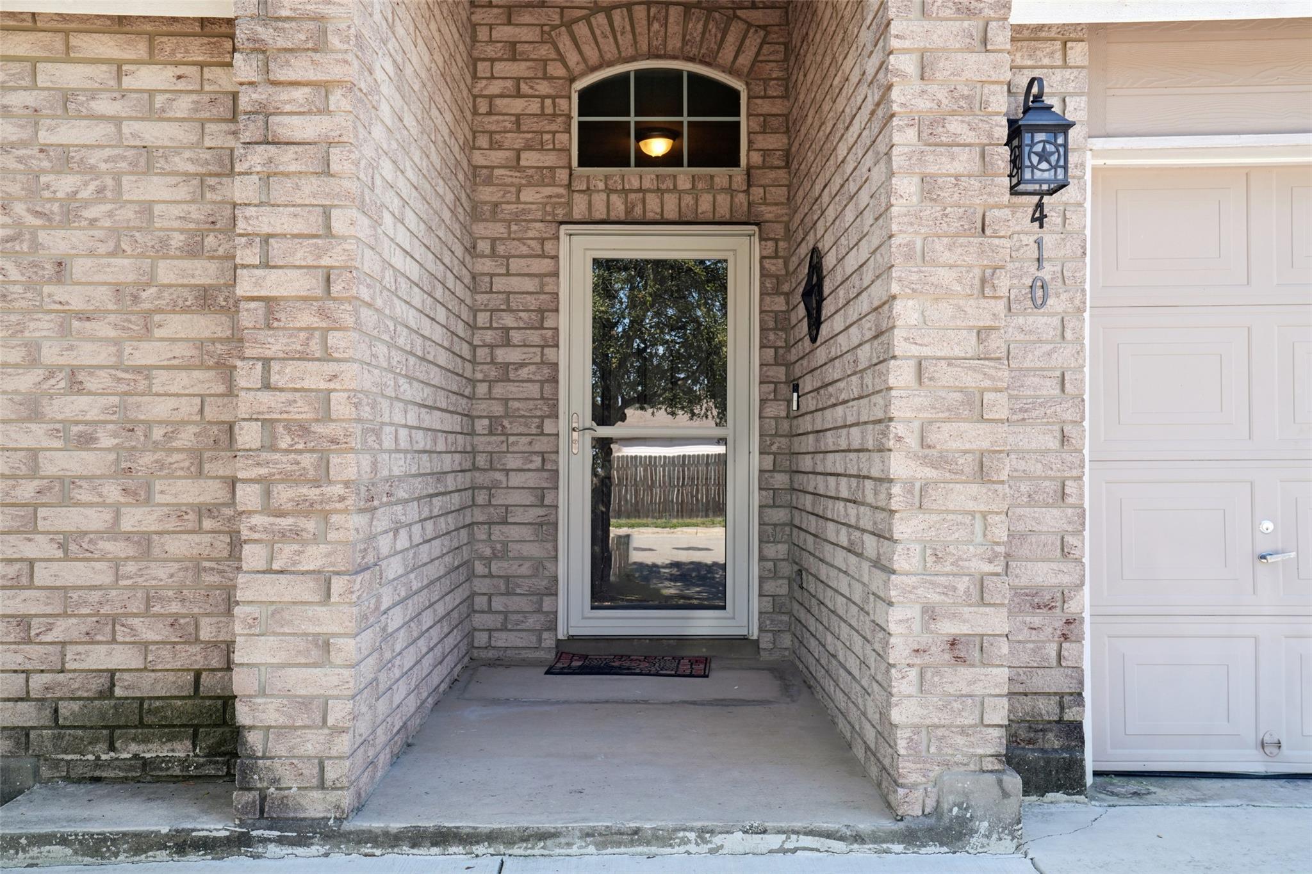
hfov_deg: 58.7
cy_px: 437
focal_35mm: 32
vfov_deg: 41.1
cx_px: 656
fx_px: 1166
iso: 200
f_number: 8
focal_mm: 32
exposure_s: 1/60
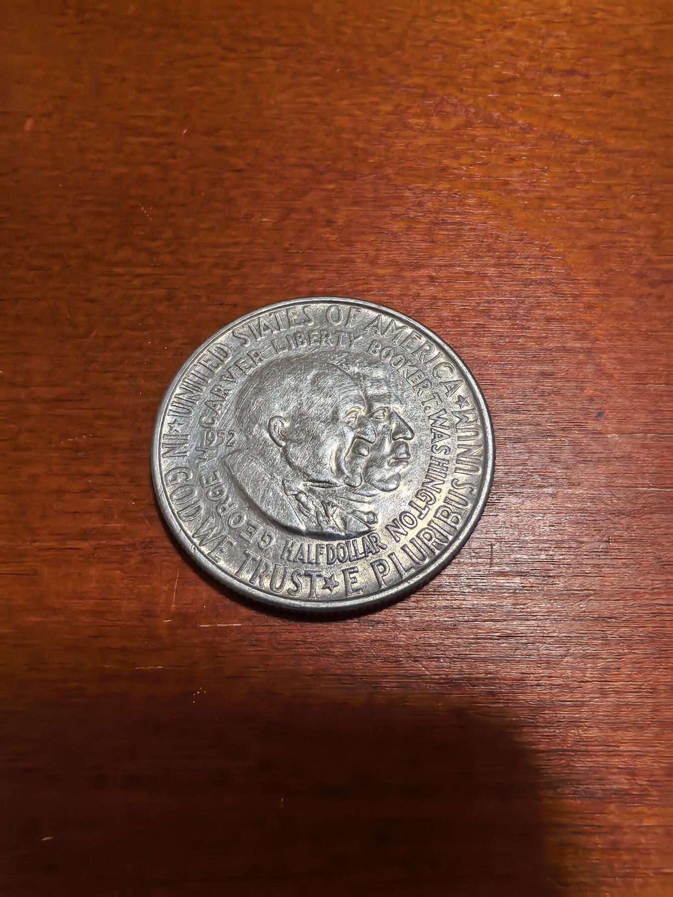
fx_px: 622
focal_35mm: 24
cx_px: 336
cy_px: 448
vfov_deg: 71.6
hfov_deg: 56.8
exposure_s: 1/33.3
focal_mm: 1.68
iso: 160
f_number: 2.2
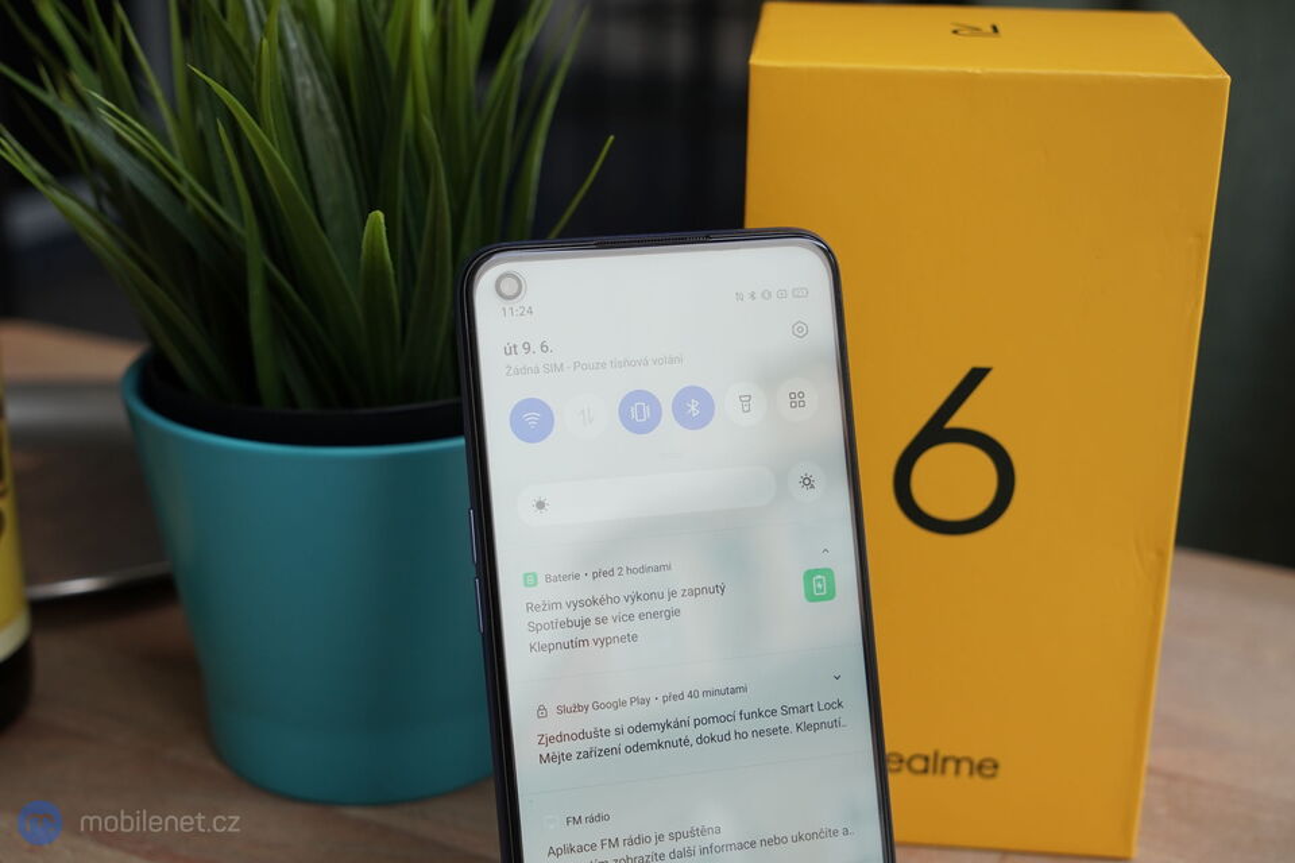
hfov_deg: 38.9
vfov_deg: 26.5
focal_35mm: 51
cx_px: 648
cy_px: 432
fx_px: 1834
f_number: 7.1
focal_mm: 51
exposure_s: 1/160
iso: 800
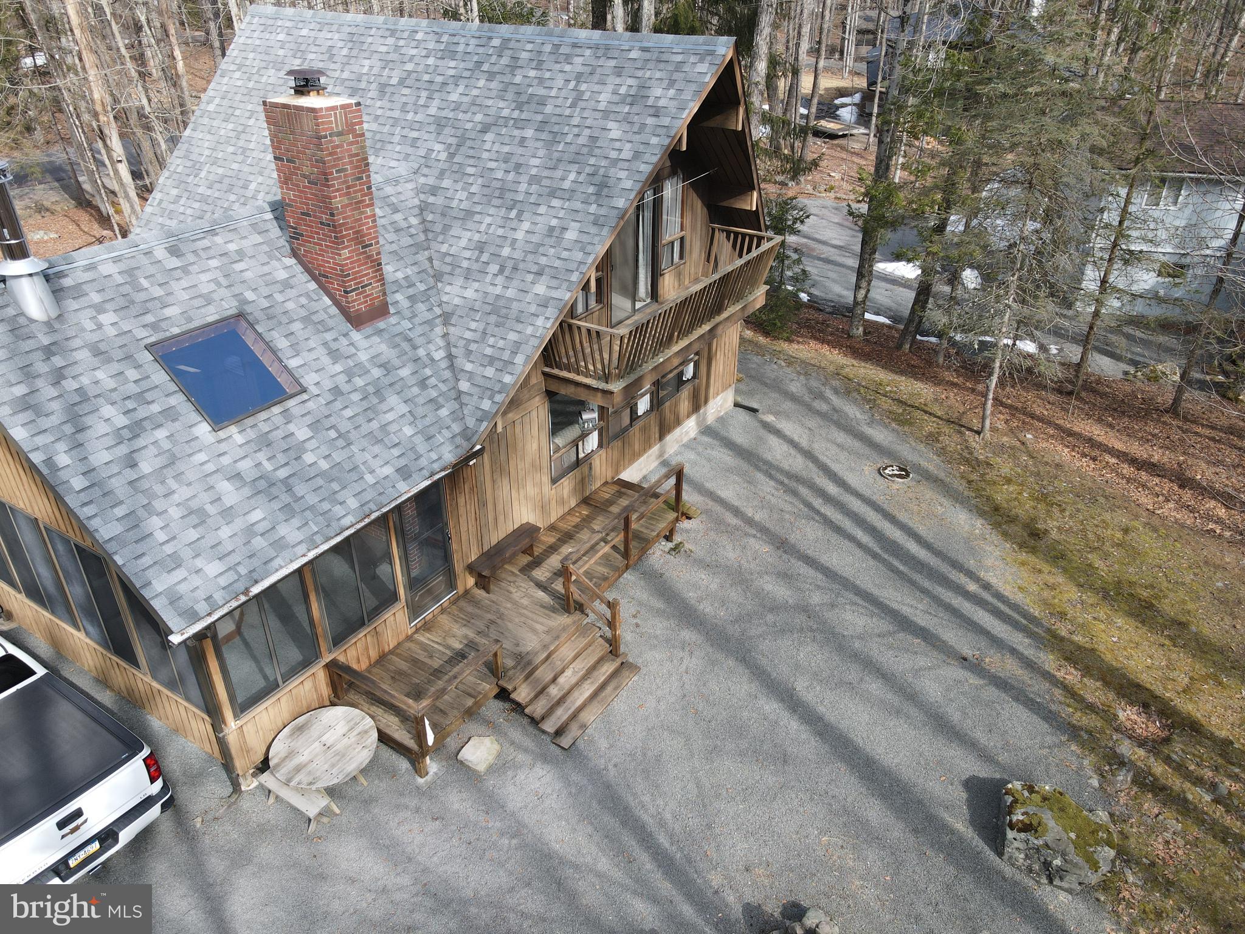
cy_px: 467
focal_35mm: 24
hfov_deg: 71.6
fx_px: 863
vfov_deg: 56.8
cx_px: 622
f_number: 2.8
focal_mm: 4.5
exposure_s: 1/180
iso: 100
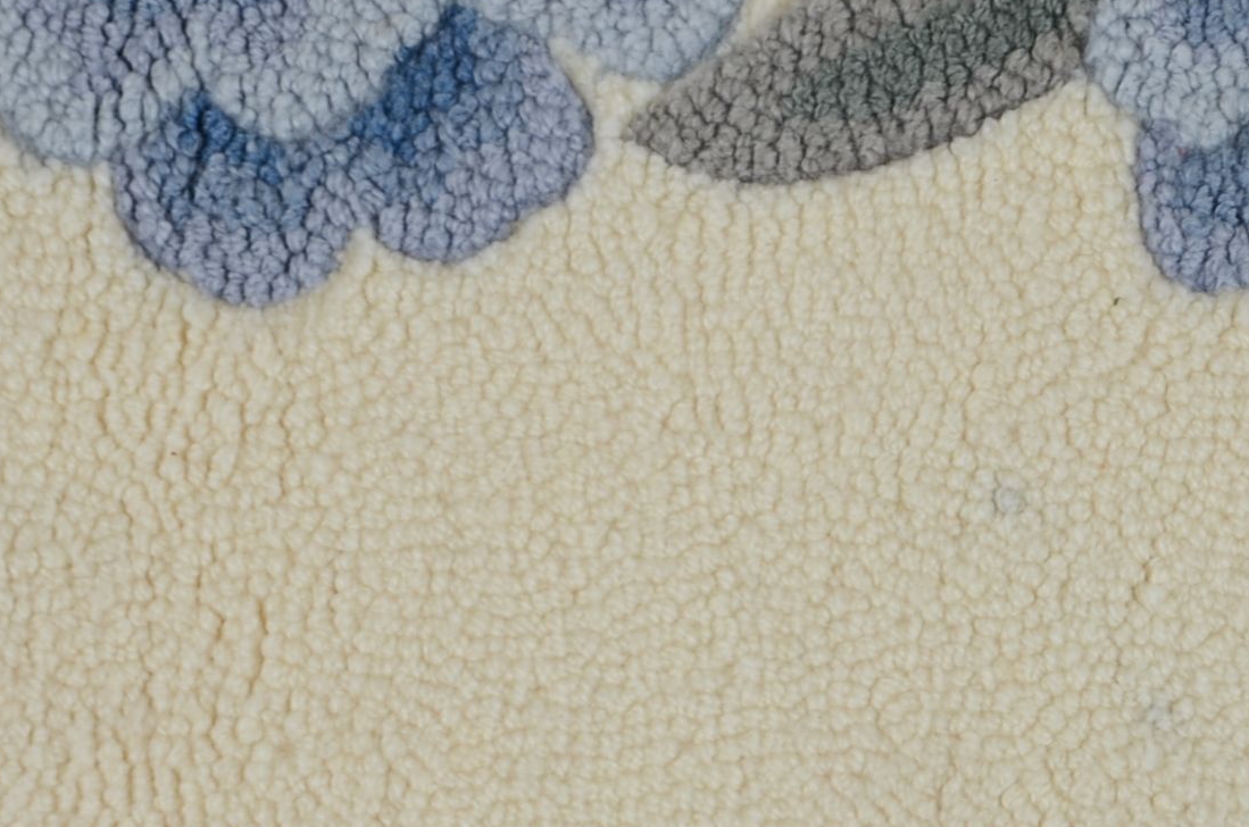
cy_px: 766
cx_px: 1165
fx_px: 7687
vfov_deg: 6.1
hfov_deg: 9.2
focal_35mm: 222
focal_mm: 66
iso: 125
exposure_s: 1/80
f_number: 8
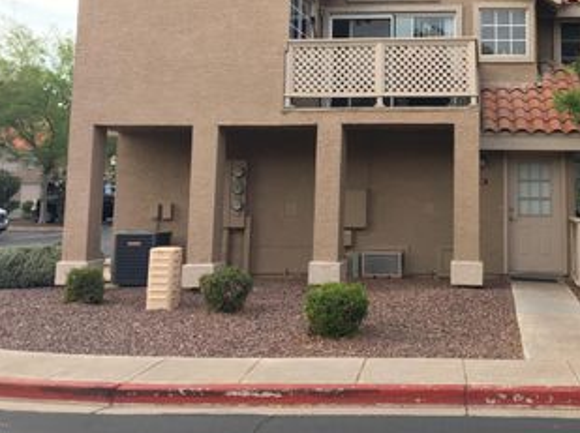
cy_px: 95
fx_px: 787
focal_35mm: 47
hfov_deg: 39.1
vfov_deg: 30.2
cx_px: 452
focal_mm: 4.15
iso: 25
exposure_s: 1/60
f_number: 2.2
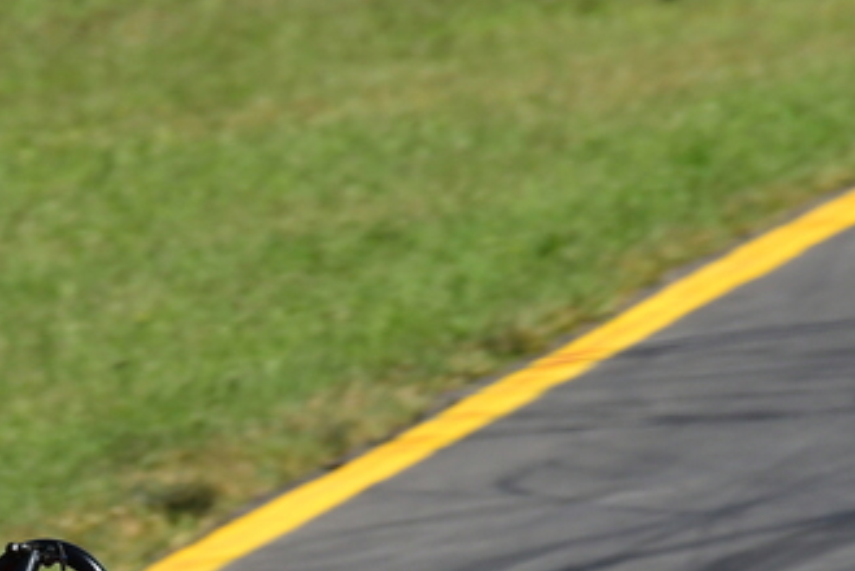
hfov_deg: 1.1
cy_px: 614
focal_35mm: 1821
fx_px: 43286
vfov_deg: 0.8
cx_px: 34
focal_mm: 500
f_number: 11
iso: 400
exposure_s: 1/640
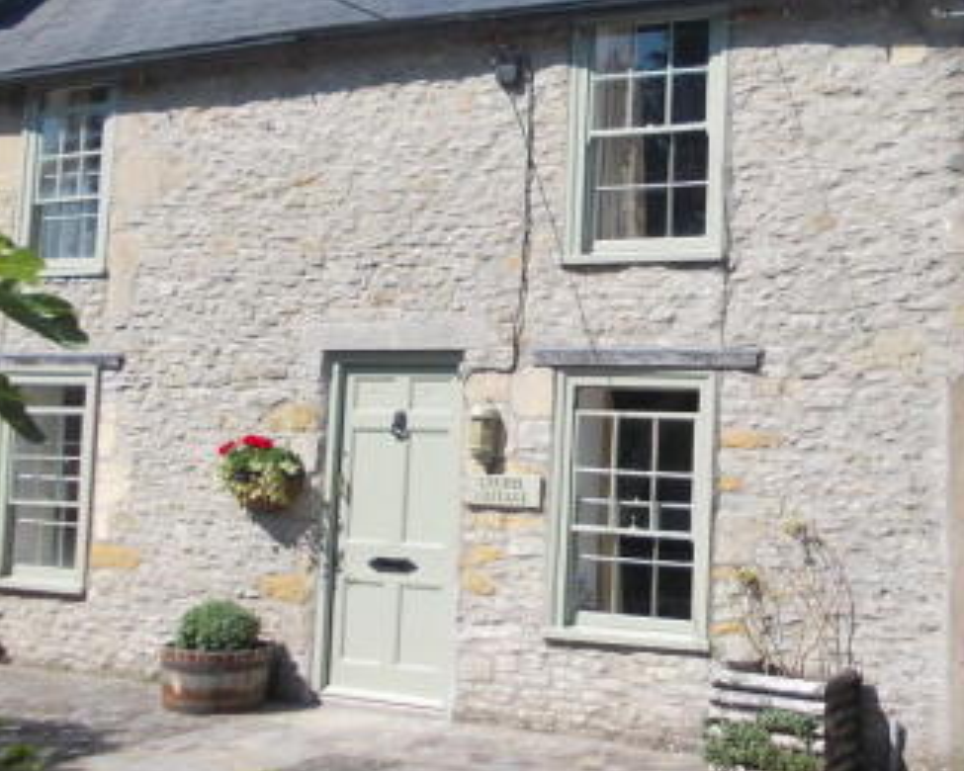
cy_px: 289
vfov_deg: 30.7
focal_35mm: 49
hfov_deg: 37.2
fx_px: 1398
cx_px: 719
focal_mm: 4
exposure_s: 1/250
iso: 80
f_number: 5.4
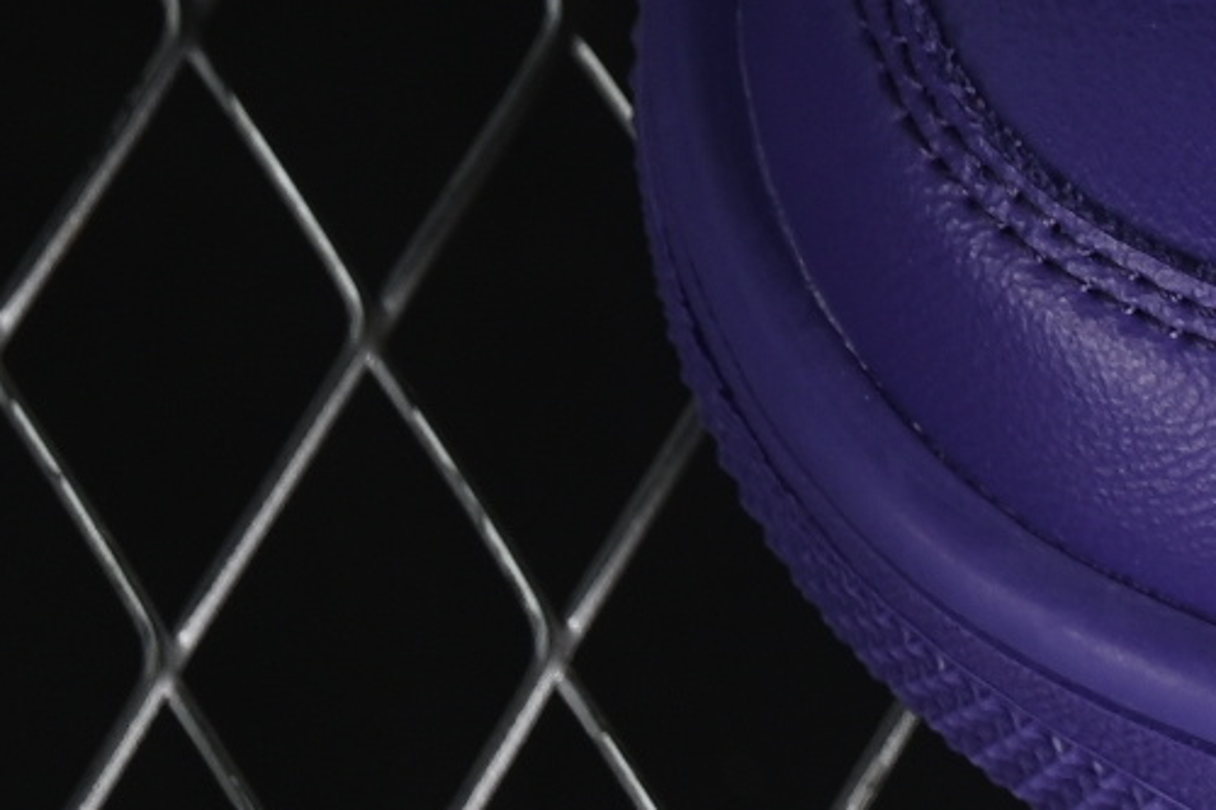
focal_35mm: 418
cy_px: -963
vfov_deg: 3.3
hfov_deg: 4.8
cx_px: 3101
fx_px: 14114
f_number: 6.3
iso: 160
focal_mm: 50
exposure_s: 1/60
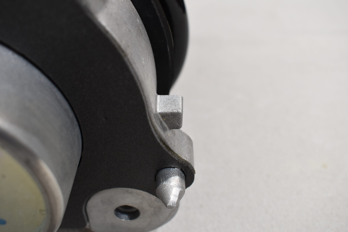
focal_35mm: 36
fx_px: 348
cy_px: 116
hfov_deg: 53.1
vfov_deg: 36.9
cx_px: 174
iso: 500
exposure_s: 1/60
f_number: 5.6
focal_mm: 24
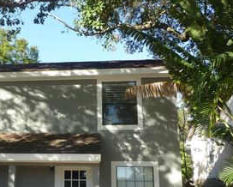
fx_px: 297
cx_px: 52
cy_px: 123
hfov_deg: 41.3
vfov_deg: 34.6
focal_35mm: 43
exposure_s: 1/200
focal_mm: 4.3
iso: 100
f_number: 4
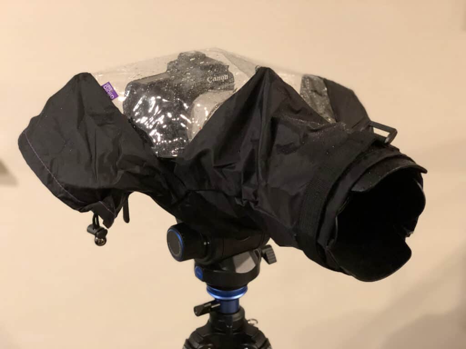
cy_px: 174
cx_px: 233
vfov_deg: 28.0
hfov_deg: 36.8
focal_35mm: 52
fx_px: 700
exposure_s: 1/8
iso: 200
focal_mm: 6
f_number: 2.4
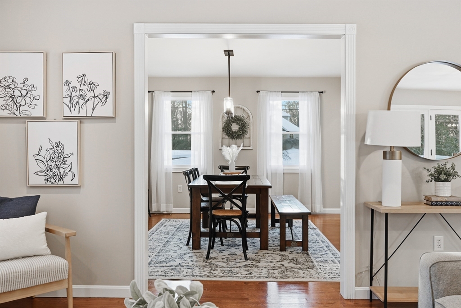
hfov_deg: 60.3
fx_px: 397
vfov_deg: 42.3
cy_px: 154
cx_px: 230
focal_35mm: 31
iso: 200
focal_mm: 21
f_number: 8
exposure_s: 1/125
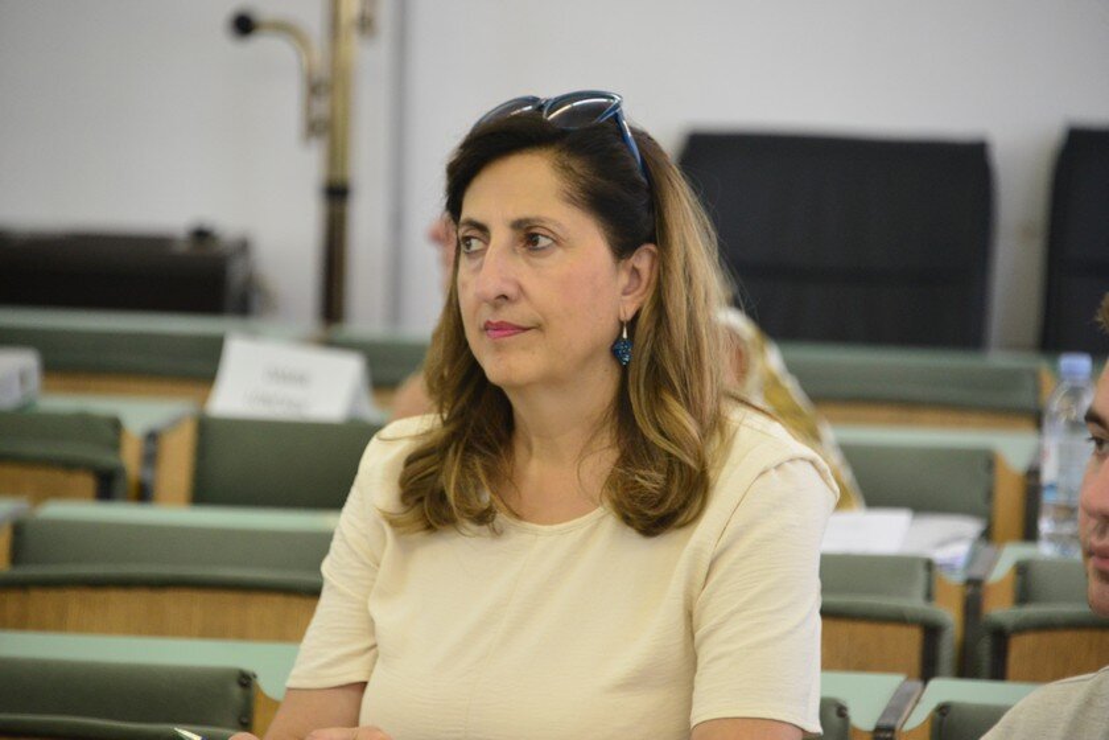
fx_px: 7085
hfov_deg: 9.0
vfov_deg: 6.0
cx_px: 554
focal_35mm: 230
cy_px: 370
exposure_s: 1/125
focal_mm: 230
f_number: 5.6
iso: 4000
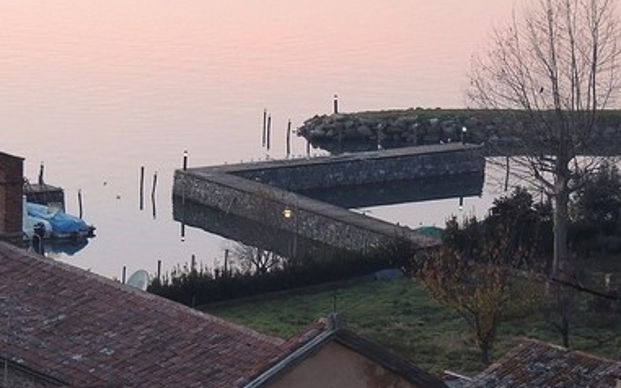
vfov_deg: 5.5
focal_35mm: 238
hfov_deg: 8.8
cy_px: 260
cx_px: 217
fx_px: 4027
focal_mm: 25.8
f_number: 4.4
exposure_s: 1/40
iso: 400
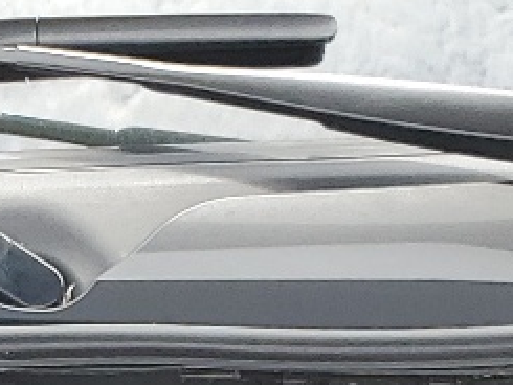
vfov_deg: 7.5
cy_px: 1203
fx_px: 2521
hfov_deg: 11.2
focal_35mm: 170
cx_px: -245
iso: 50
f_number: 1.5
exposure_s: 1/714
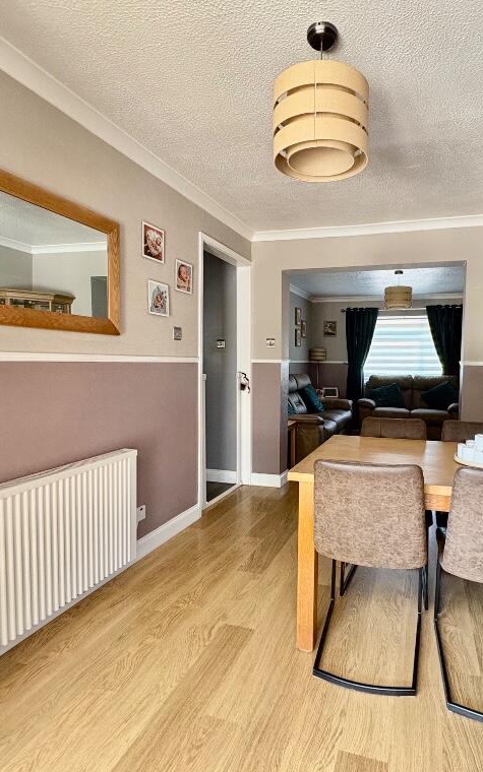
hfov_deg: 58.8
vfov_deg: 85.1
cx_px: 307
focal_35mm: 20
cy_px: 389
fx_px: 421
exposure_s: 1/60
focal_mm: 2.22
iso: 400
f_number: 2.2
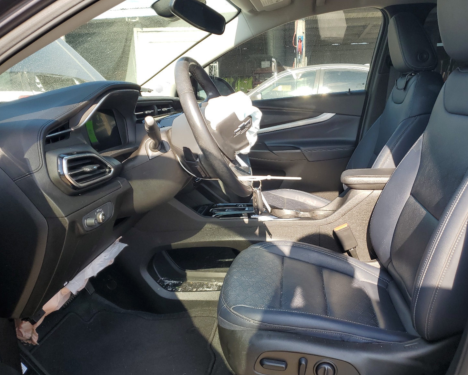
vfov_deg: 51.5
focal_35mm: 28
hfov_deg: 62.2
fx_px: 388
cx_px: 241
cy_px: 192
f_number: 1.5
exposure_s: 1/500
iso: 50
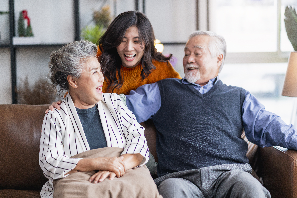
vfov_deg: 16.1
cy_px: 99
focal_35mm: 85
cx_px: 148
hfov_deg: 23.9
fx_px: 701
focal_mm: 85
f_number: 1.8
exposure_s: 1/1600
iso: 1000
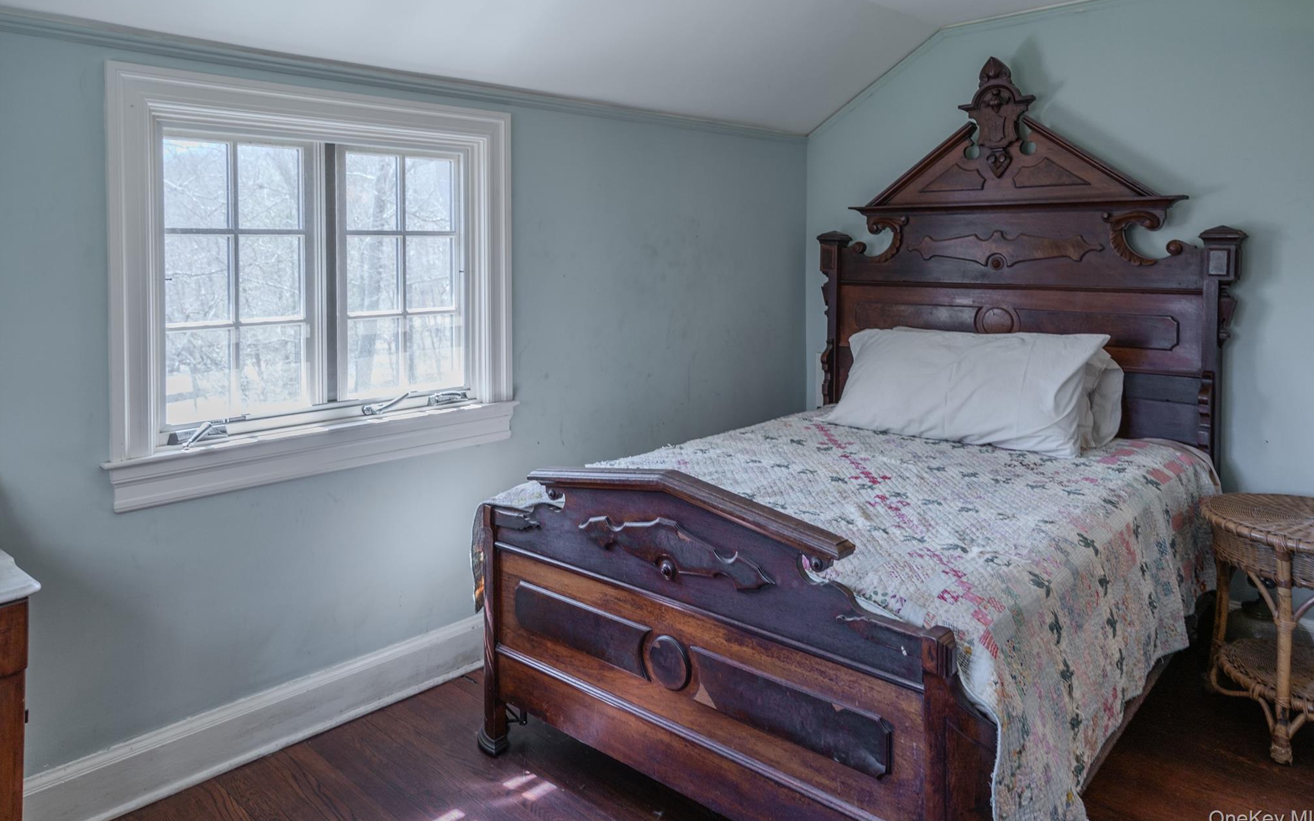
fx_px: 895
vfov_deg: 49.2
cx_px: 670
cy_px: 387
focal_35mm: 25
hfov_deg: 72.5
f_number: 4
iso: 125
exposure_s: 1/25
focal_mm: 24
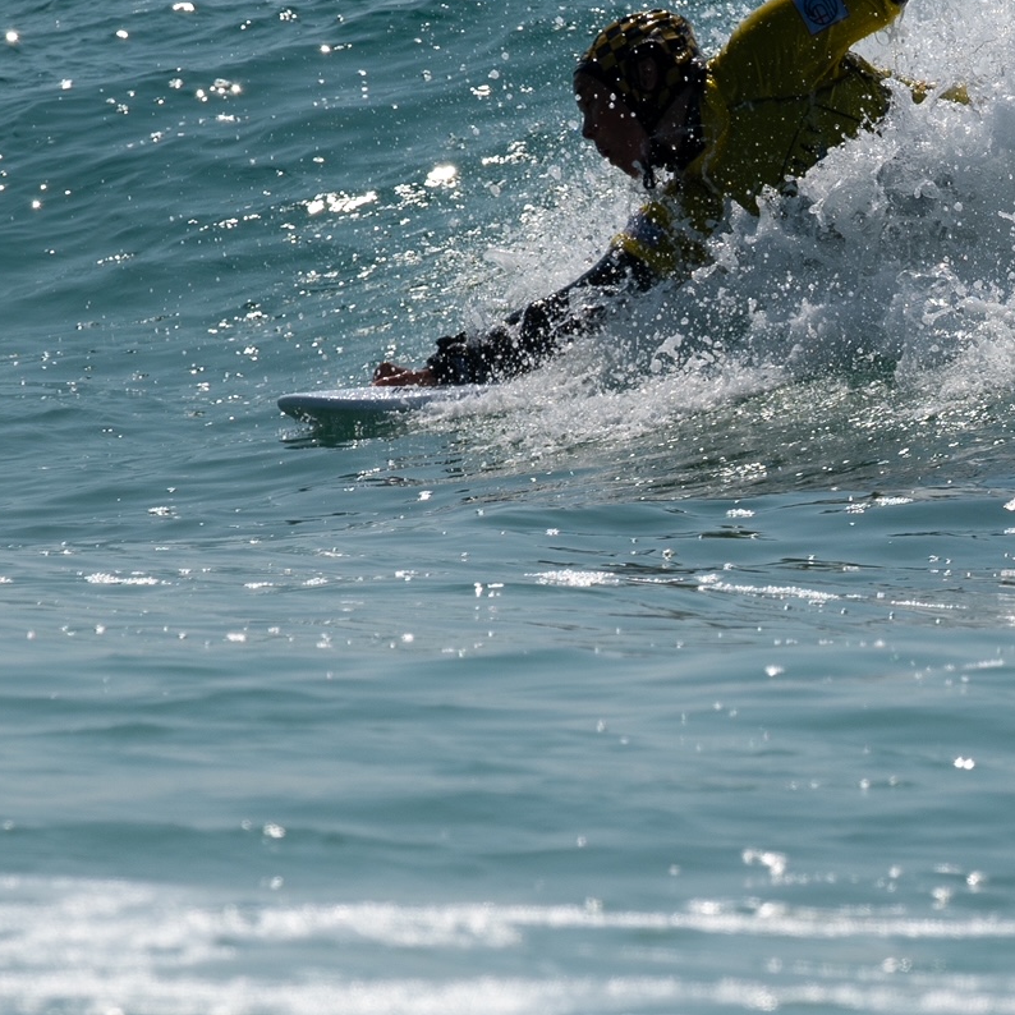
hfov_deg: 1.1
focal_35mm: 1617
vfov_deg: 1.1
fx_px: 53642
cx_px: 895
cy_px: 482
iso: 125
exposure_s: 1/2000
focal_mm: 500
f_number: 8
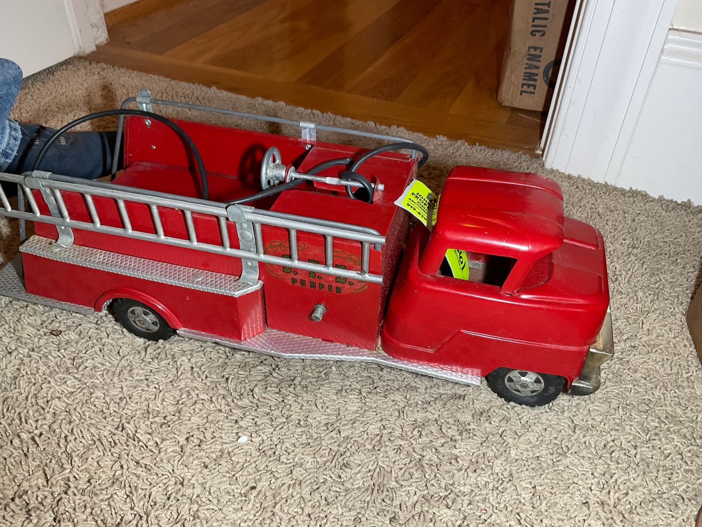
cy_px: 264
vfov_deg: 48.2
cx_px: 351
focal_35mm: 29
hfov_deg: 61.7
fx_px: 588
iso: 80
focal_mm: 3
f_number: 1.8
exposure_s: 1/60
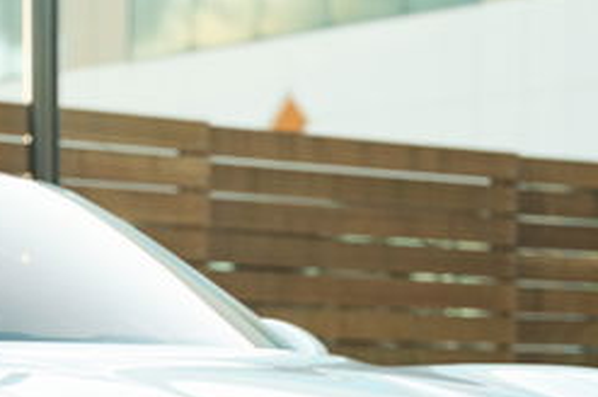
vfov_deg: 8.1
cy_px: 594
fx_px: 2763
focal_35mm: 167
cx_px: 138
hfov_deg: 12.3
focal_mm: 53.5
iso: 200
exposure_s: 1/160
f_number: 2.8
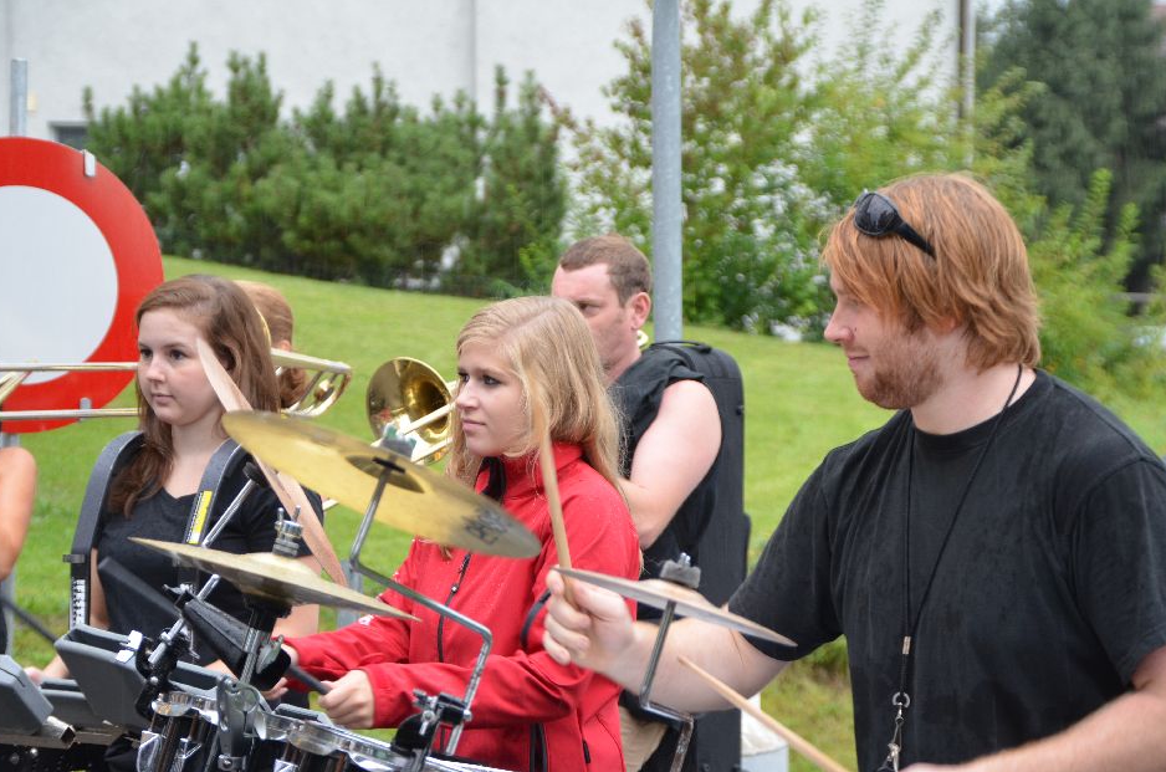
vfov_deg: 10.4
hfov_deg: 15.7
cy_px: 419
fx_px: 4234
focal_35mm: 131
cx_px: 559
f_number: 5.3
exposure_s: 1/60
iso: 500
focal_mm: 80
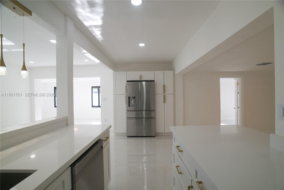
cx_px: 142
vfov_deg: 70.5
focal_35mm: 17
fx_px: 134
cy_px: 95
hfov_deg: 93.2
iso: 500
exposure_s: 1/60
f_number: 8
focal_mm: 17
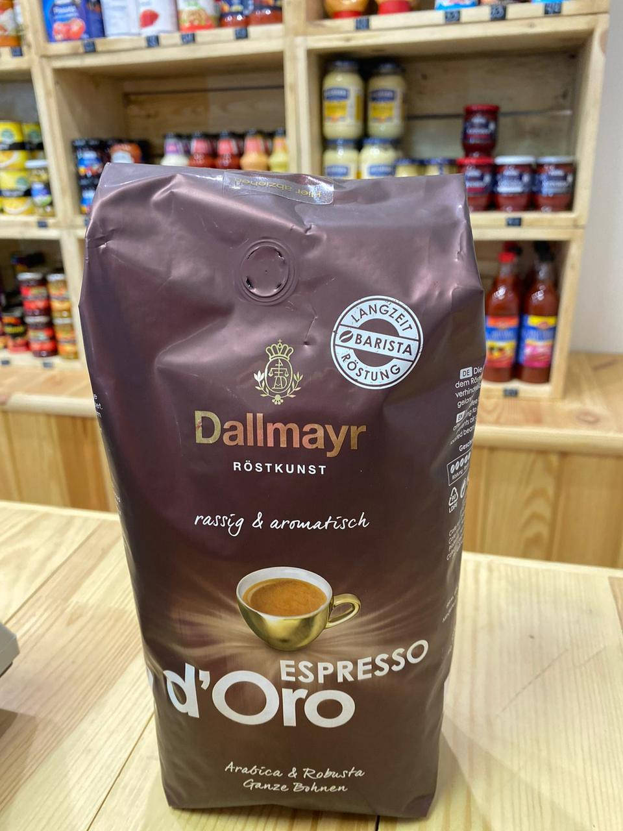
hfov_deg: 49.7
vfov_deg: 63.4
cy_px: 416
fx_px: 672
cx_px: 312
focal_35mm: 28
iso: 25
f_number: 1.8
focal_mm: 3.99
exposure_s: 1/33
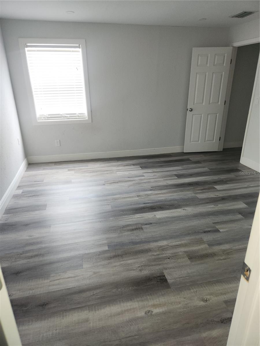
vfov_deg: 73.9
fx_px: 230
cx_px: 130
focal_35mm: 23
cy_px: 173
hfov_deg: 58.9
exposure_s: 1/40
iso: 125
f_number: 1.8
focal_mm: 5.4
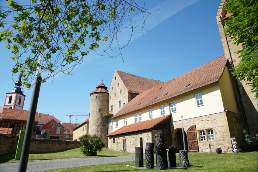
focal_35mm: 24
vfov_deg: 53.1
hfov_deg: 73.8
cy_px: 86
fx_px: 172
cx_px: 129
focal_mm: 24
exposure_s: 1/640
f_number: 9
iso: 500
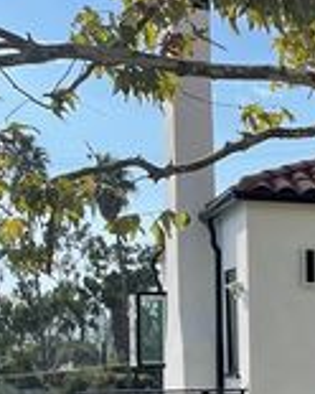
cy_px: 372
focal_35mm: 82
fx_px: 956
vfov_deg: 22.6
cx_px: 579
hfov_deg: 15.8
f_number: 1.6
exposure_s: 1/2545
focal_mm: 5.1
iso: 32
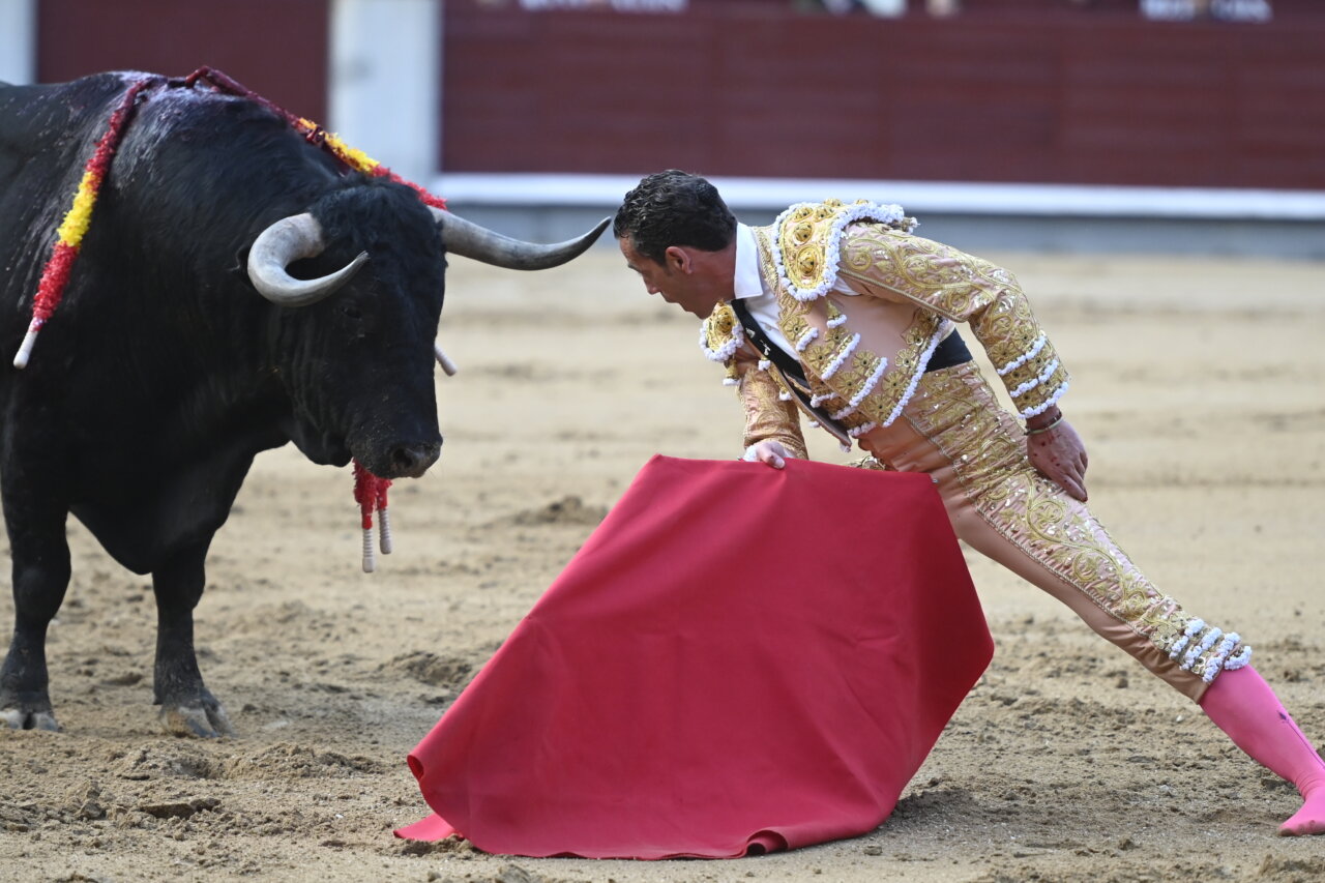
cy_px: 442
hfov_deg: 7.6
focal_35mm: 270
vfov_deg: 5.1
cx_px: 662
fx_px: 9936
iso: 1250
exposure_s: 1/1000
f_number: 2.8
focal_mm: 180
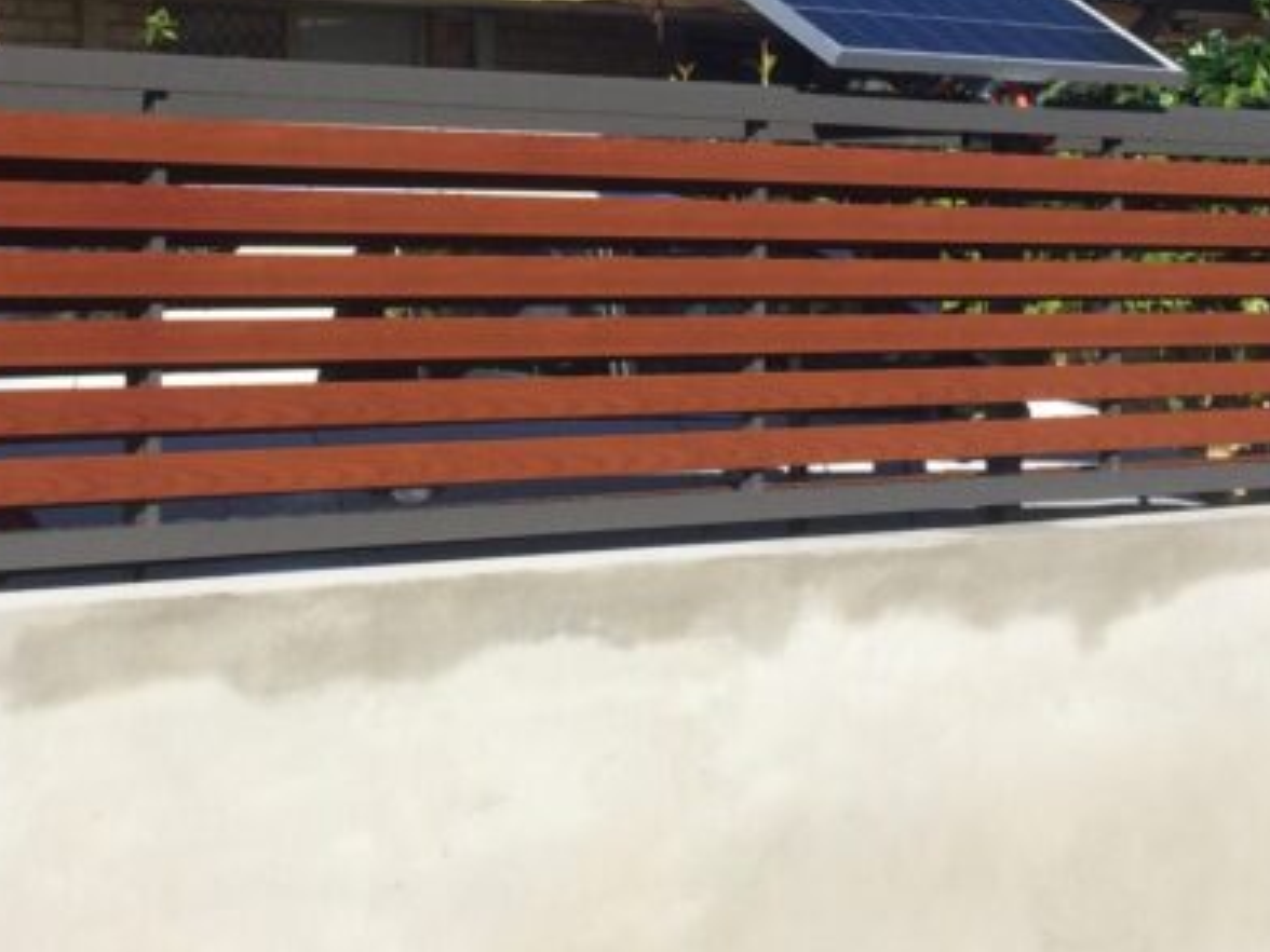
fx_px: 2715
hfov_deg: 26.3
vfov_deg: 19.6
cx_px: 538
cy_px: 155
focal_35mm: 74
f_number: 2.2
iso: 32
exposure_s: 1/3425
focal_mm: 4.15
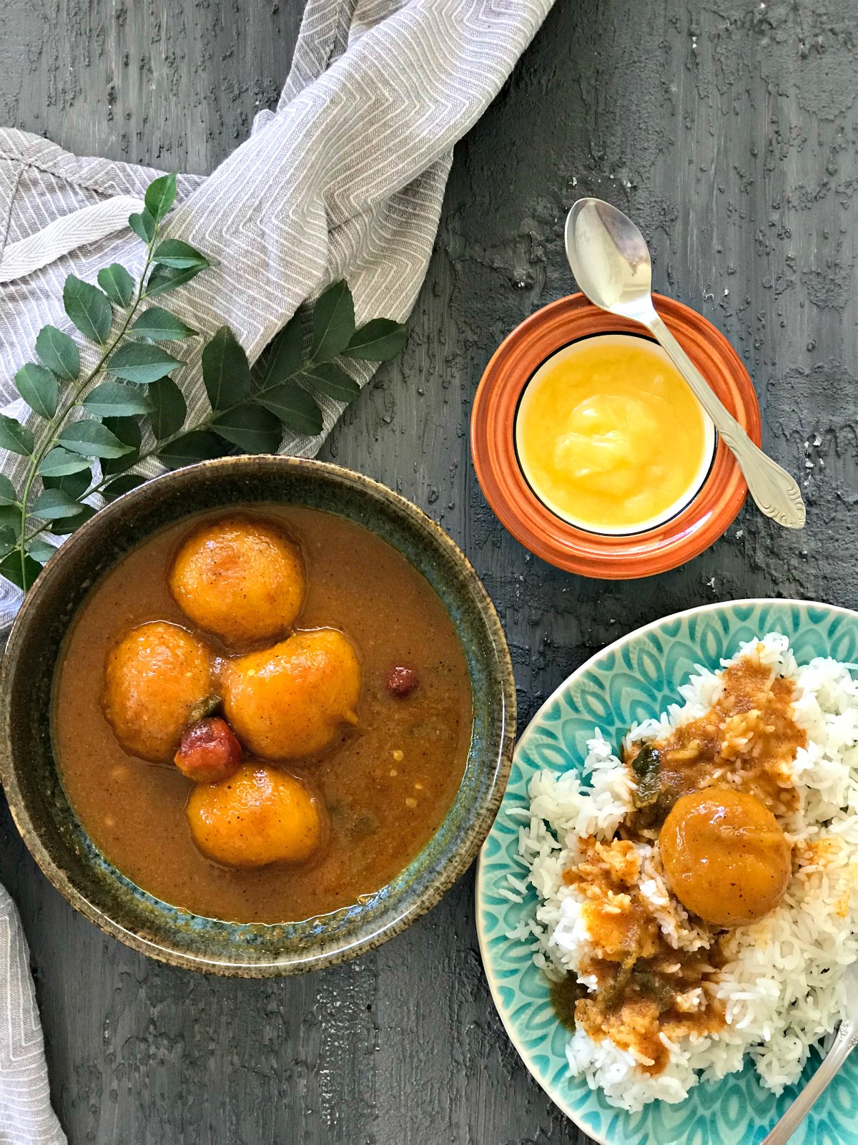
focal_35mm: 57
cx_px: 429
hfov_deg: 25.7
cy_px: 572
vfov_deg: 33.8
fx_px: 1884
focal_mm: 6.6
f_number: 2.8
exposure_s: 1/50
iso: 80
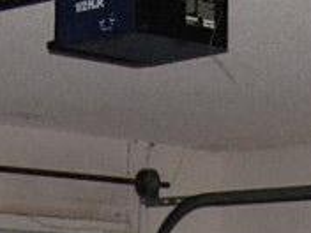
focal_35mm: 210
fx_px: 1887
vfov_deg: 6.6
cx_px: 281
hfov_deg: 9.4
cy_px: 620
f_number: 2.7
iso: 200
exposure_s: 1/181
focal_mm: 7.5
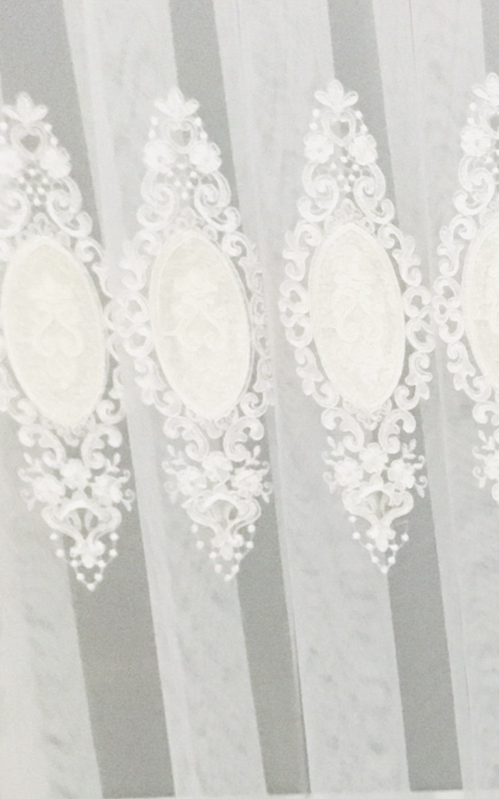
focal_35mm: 95
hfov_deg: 12.6
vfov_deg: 19.4
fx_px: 2068
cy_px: 1154
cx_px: 883
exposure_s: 1/17
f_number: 2.2
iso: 320
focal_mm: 4.15
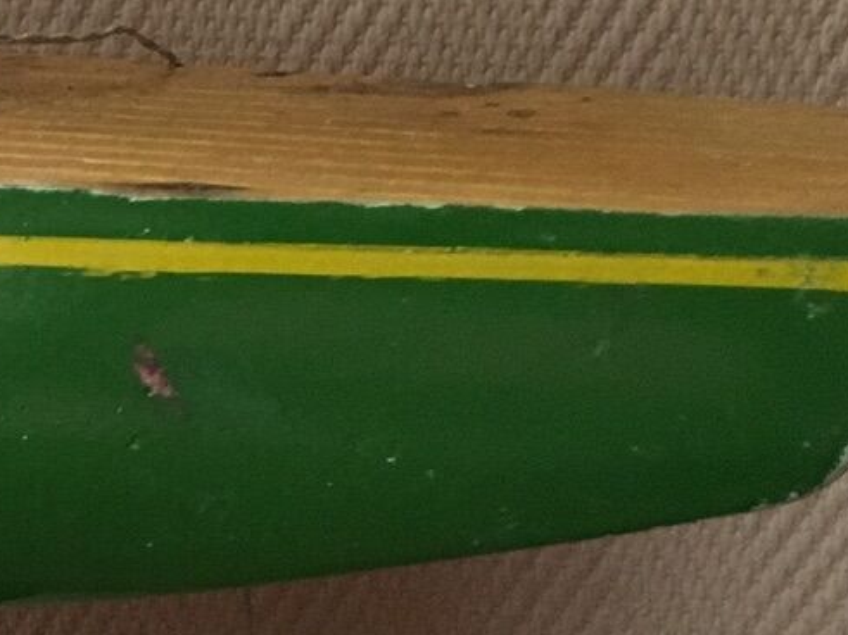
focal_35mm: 121
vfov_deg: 12.2
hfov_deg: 14.2
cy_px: 290
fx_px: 2963
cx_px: -744
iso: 125
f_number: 2.2
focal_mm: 4.15
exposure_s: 1/30
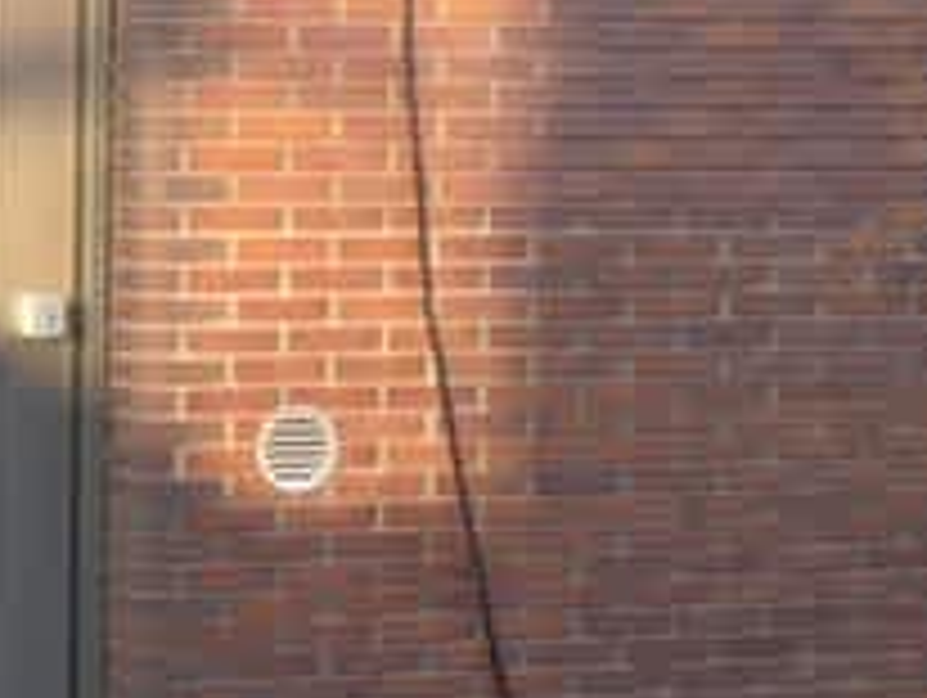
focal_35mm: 90
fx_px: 2413
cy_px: 243
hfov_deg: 19.2
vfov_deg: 16.4
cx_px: -446
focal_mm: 4.2
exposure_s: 1/120
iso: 50
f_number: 2.2
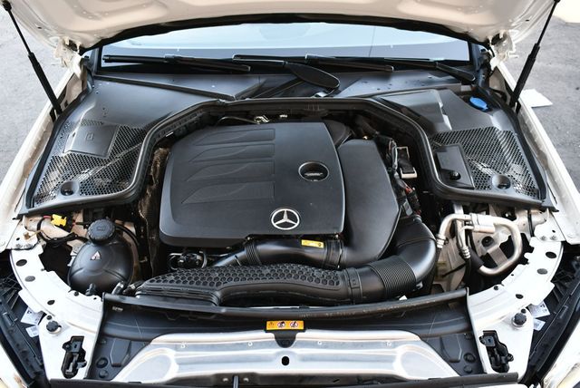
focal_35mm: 36
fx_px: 581
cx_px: 290
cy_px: 194
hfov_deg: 53.1
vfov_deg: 36.9
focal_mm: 18
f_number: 3.5
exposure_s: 1/250
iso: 720
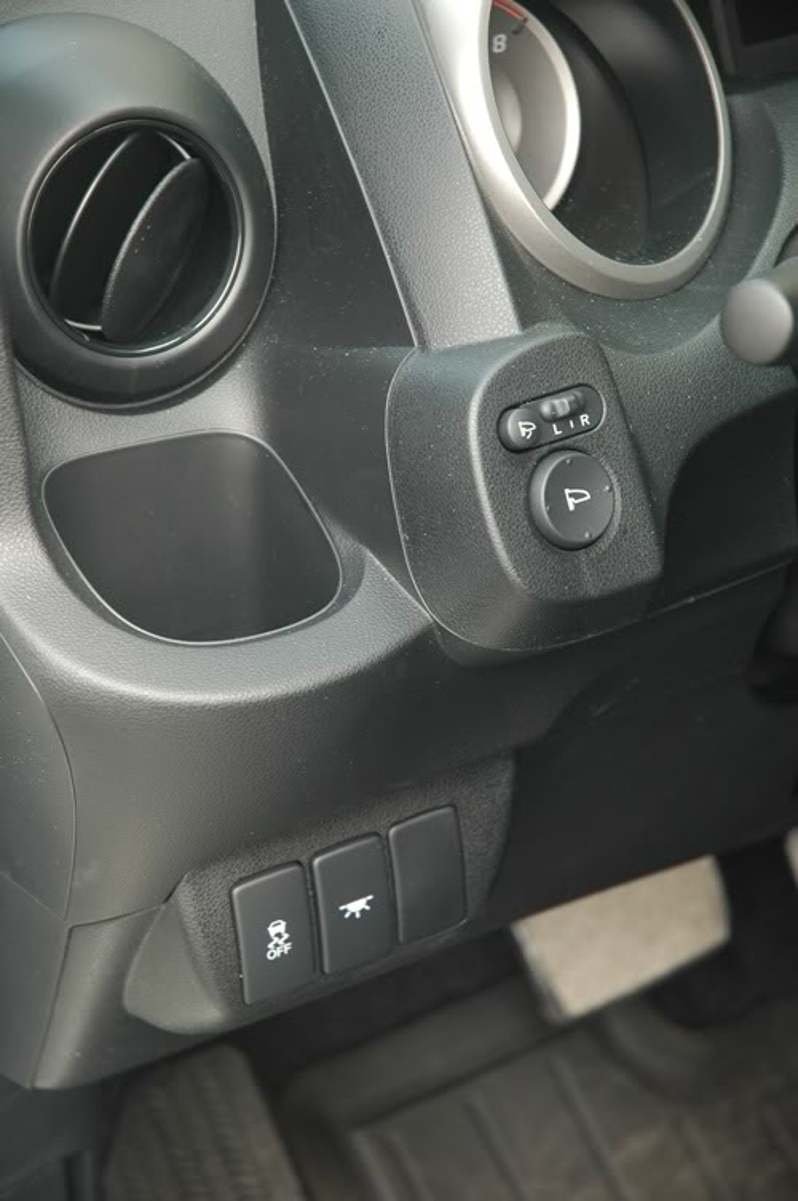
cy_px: 600
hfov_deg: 13.0
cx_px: 399
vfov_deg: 19.5
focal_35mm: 105
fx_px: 3497
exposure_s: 1/60
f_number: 4.5
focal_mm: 70
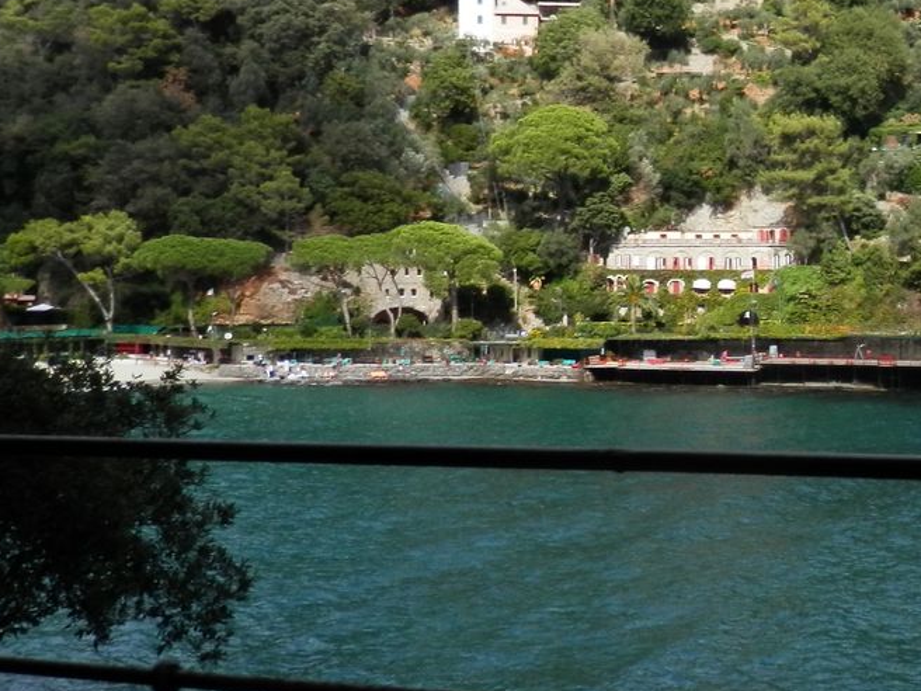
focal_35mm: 61
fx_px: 1623
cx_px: 764
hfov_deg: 30.7
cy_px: 326
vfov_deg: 24.0
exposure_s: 1/800
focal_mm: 4.5
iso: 80
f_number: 3
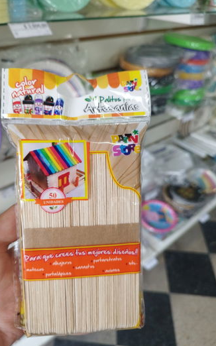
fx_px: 245
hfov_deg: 47.4
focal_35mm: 26
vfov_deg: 70.4
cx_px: 93
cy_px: 171
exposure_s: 1/50
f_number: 1.89
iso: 320
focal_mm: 5.89
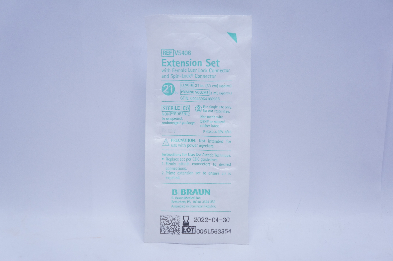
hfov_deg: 32.7
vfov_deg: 22.0
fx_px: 671
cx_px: 196
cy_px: 130
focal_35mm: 62
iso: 800
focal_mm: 41
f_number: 4.5
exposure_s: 1/160
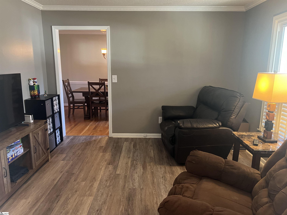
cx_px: 144
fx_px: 216
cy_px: 108
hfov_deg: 67.3
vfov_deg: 53.1
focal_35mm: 26
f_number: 1.5
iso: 400
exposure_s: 1/40
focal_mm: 5.7
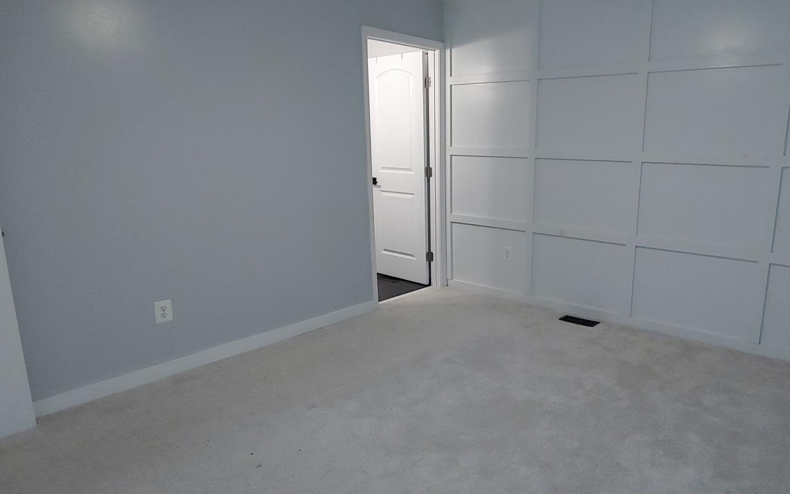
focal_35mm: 24
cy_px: 266
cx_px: 491
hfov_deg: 73.6
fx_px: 517
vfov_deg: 51.0
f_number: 1.9
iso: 200
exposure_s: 1/30
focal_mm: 2.18
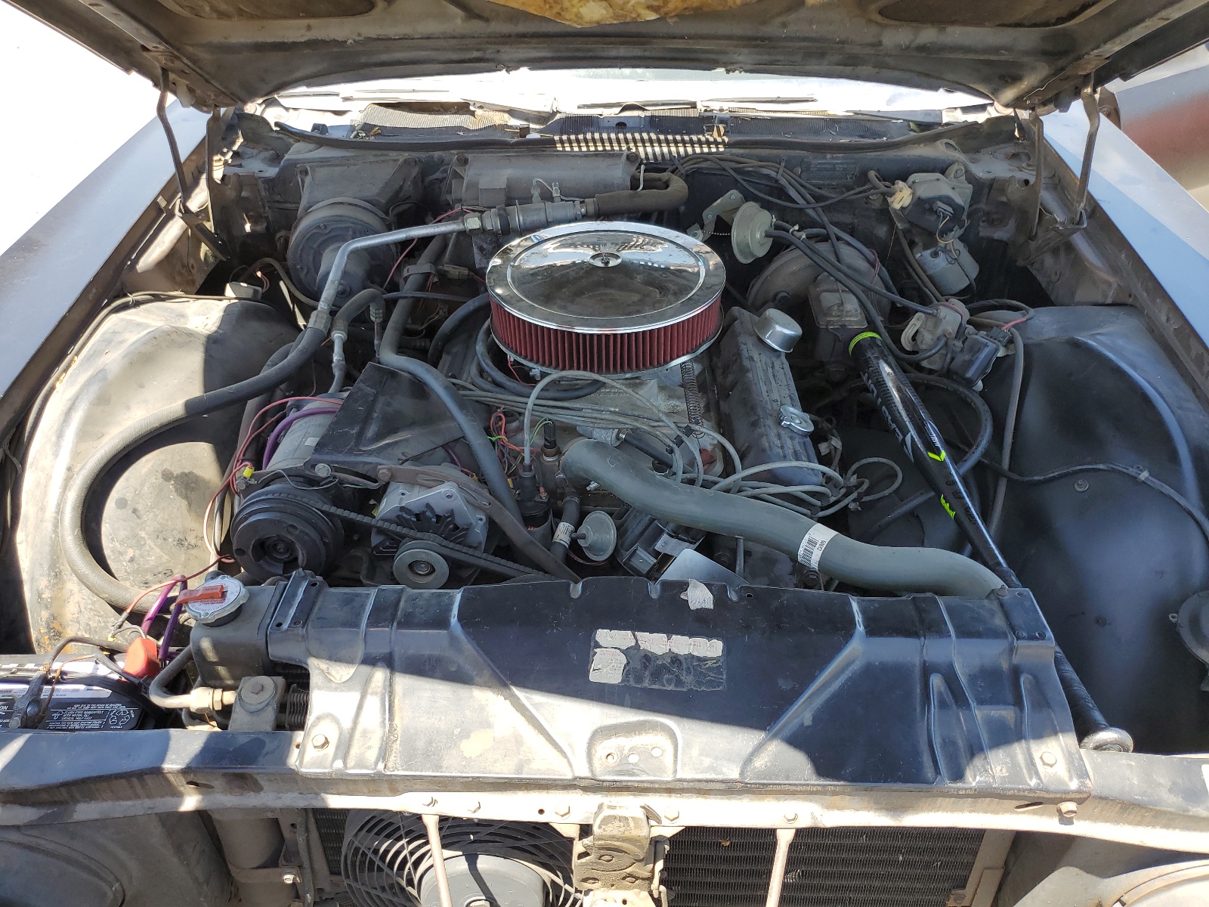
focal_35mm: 26
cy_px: 454
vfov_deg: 53.1
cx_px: 604
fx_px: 908
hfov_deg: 67.3
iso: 50
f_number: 1.5
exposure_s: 1/526
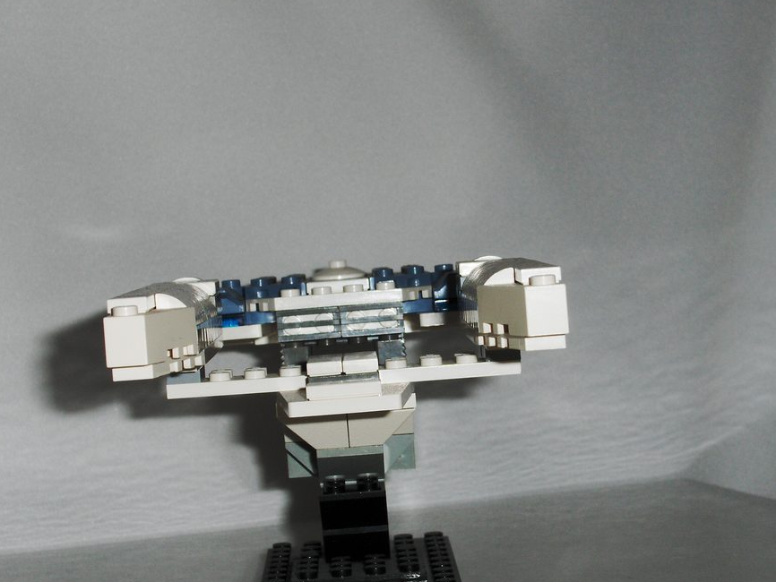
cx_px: 349
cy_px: 306
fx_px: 2332
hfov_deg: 18.9
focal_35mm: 104
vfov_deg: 14.2
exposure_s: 1/100
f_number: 8.6
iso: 100
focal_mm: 19.1
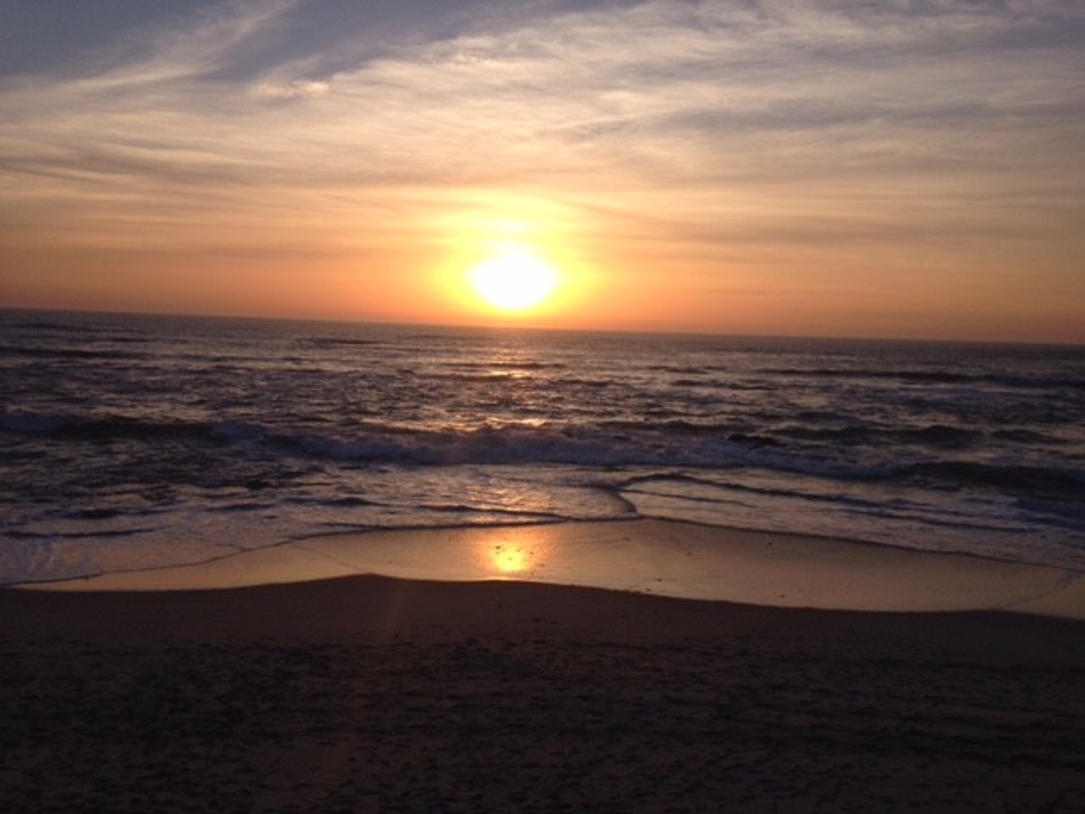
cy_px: 407
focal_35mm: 33
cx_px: 542
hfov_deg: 55.4
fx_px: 1034
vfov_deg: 42.9
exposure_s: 1/1130
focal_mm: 4.12
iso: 50
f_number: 2.4
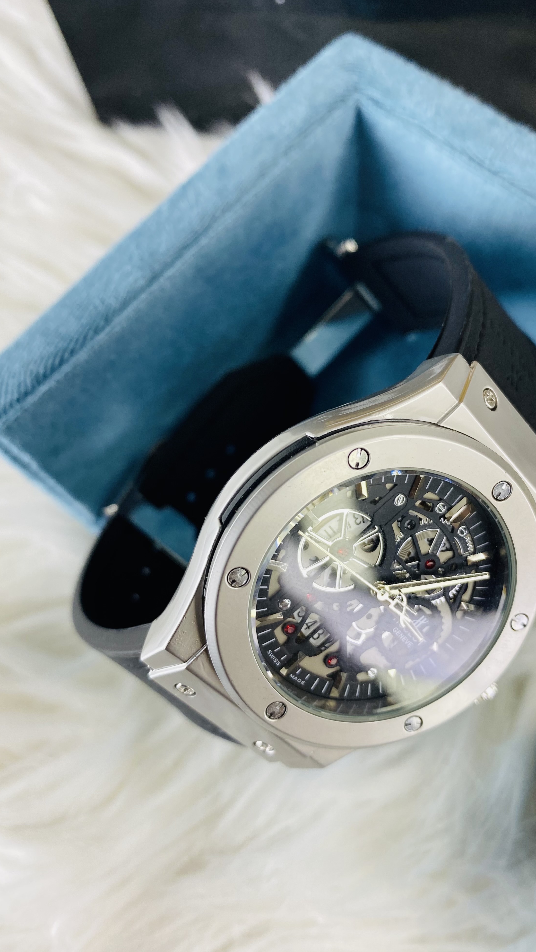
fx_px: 708
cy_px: 479
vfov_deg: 67.9
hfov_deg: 41.4
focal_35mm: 28
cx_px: 307
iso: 80
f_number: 1.8
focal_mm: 4.25
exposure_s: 1/100
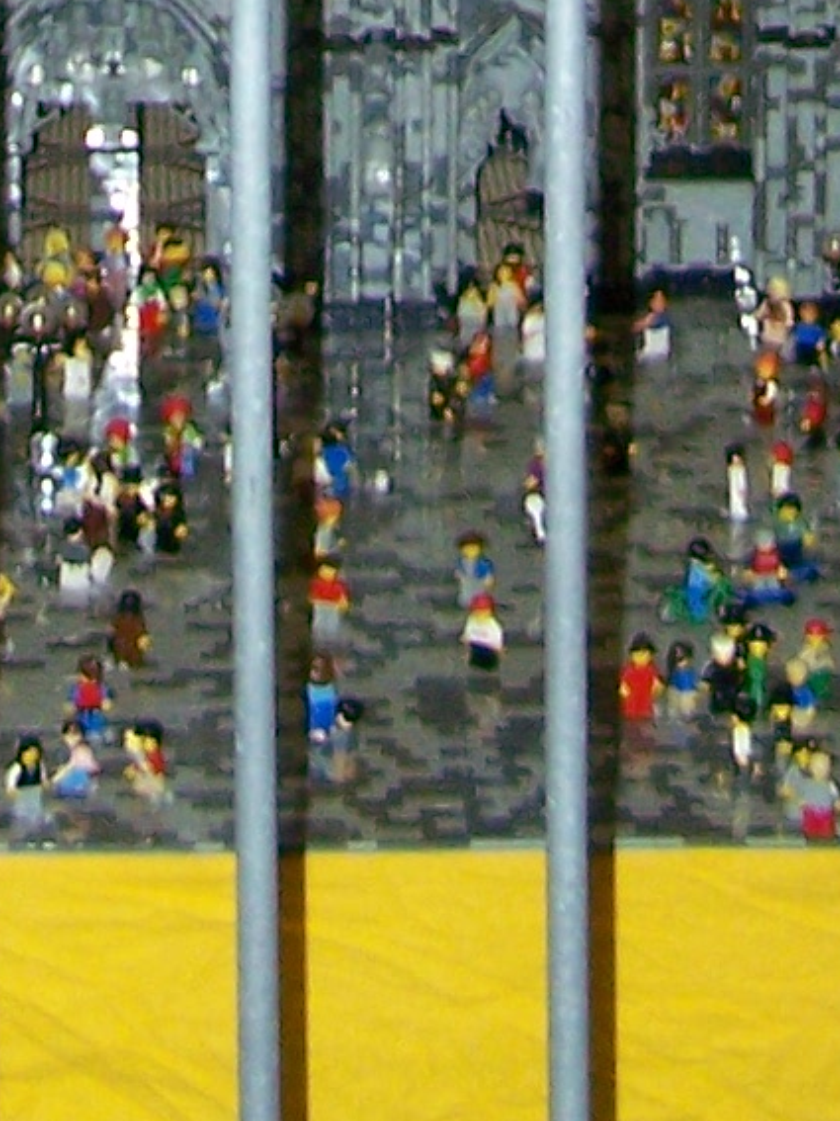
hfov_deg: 7.8
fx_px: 6150
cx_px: 217
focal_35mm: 190
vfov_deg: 9.3
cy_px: -1570
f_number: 2.8
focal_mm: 6.3
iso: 160
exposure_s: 1/60
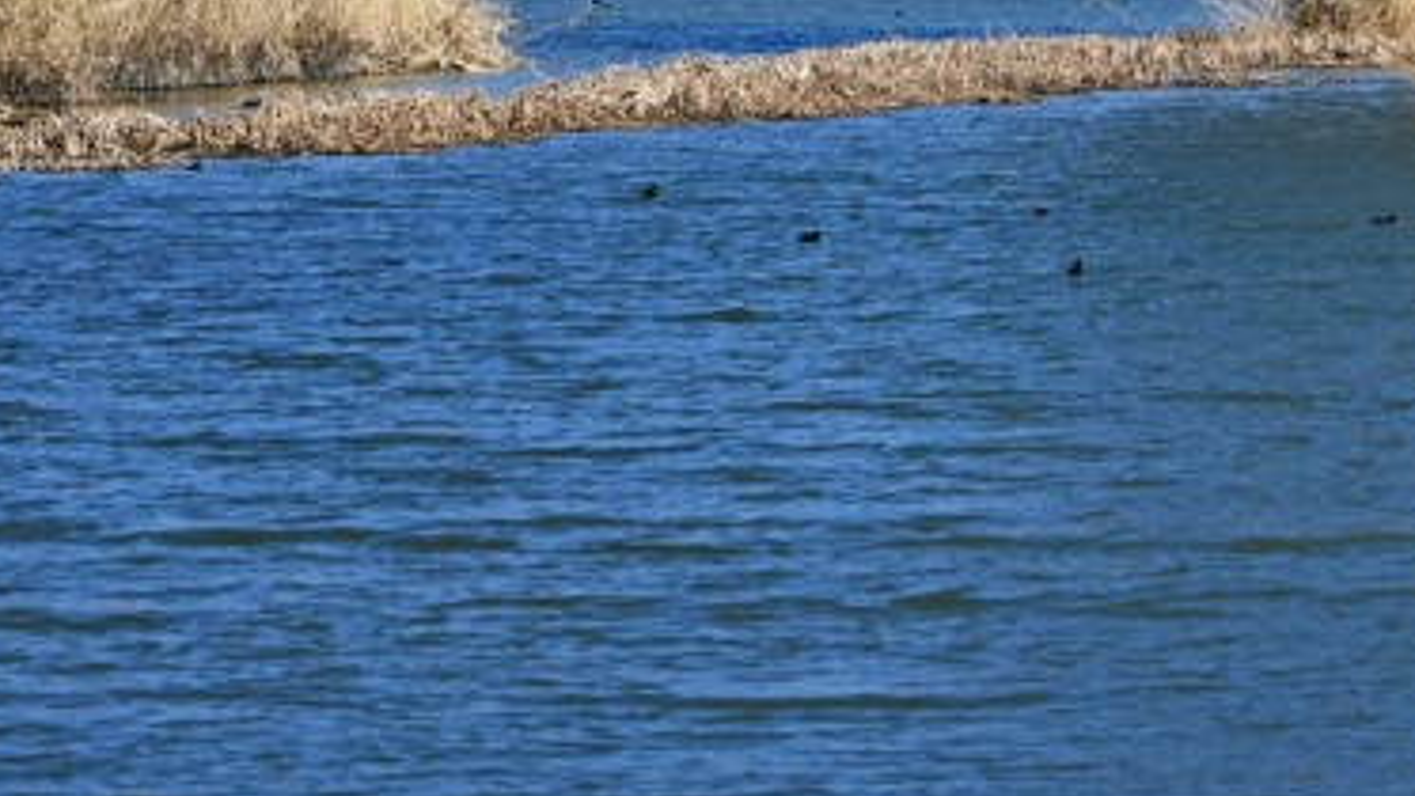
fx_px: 12009
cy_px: -671
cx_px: 1624
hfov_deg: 6.7
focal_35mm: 320
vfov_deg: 3.8
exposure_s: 1/1667
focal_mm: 95
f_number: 8
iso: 400
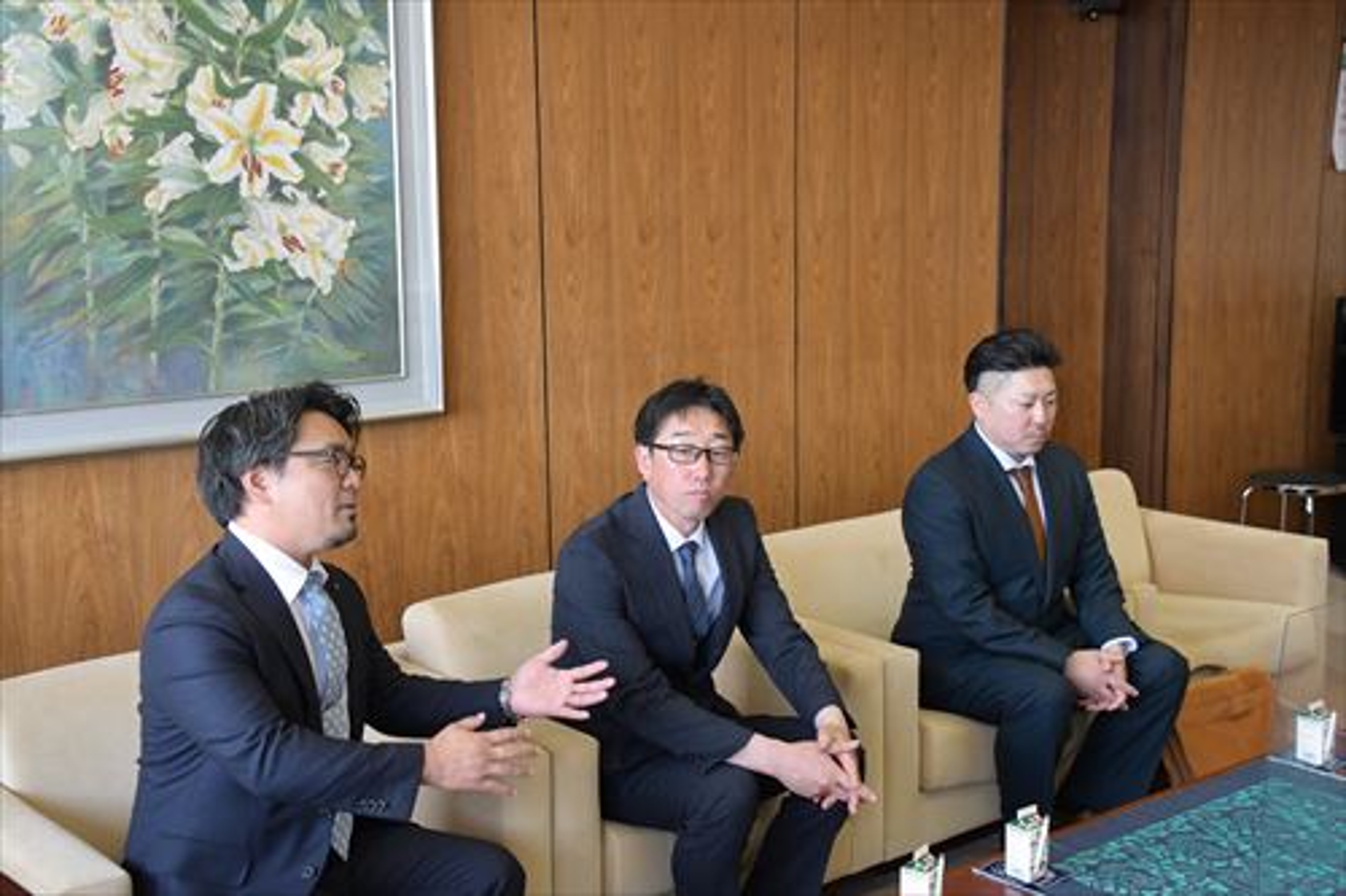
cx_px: 673
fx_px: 1682
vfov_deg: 29.8
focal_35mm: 45
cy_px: 448
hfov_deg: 43.6
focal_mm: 30
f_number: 7.1
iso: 2000
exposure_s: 1/200
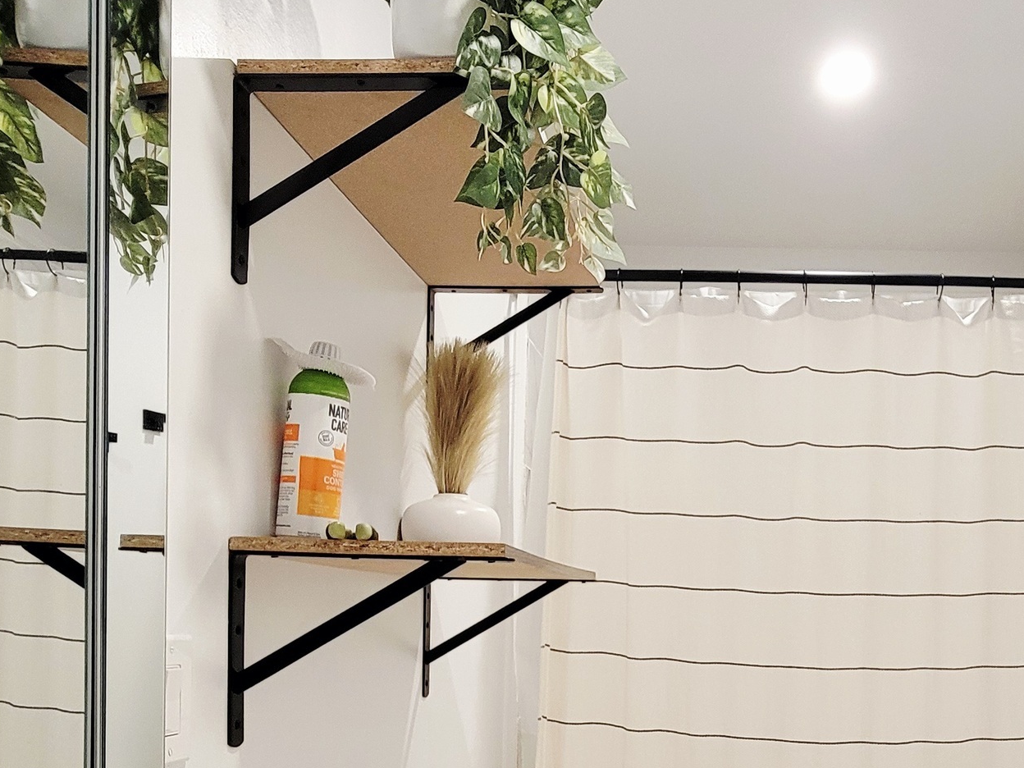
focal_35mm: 32
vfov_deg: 41.3
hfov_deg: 55.4
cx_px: 700
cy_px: 665
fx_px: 947
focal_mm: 2.2
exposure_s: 1/60.2
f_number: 2.2
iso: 250
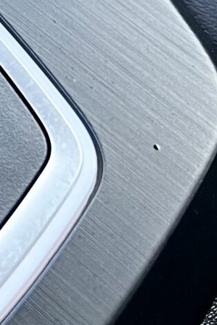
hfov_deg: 7.9
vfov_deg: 12.8
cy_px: -262
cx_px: -466
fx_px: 1320
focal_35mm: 146
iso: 125
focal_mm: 5.7
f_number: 1.5
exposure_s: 1/49
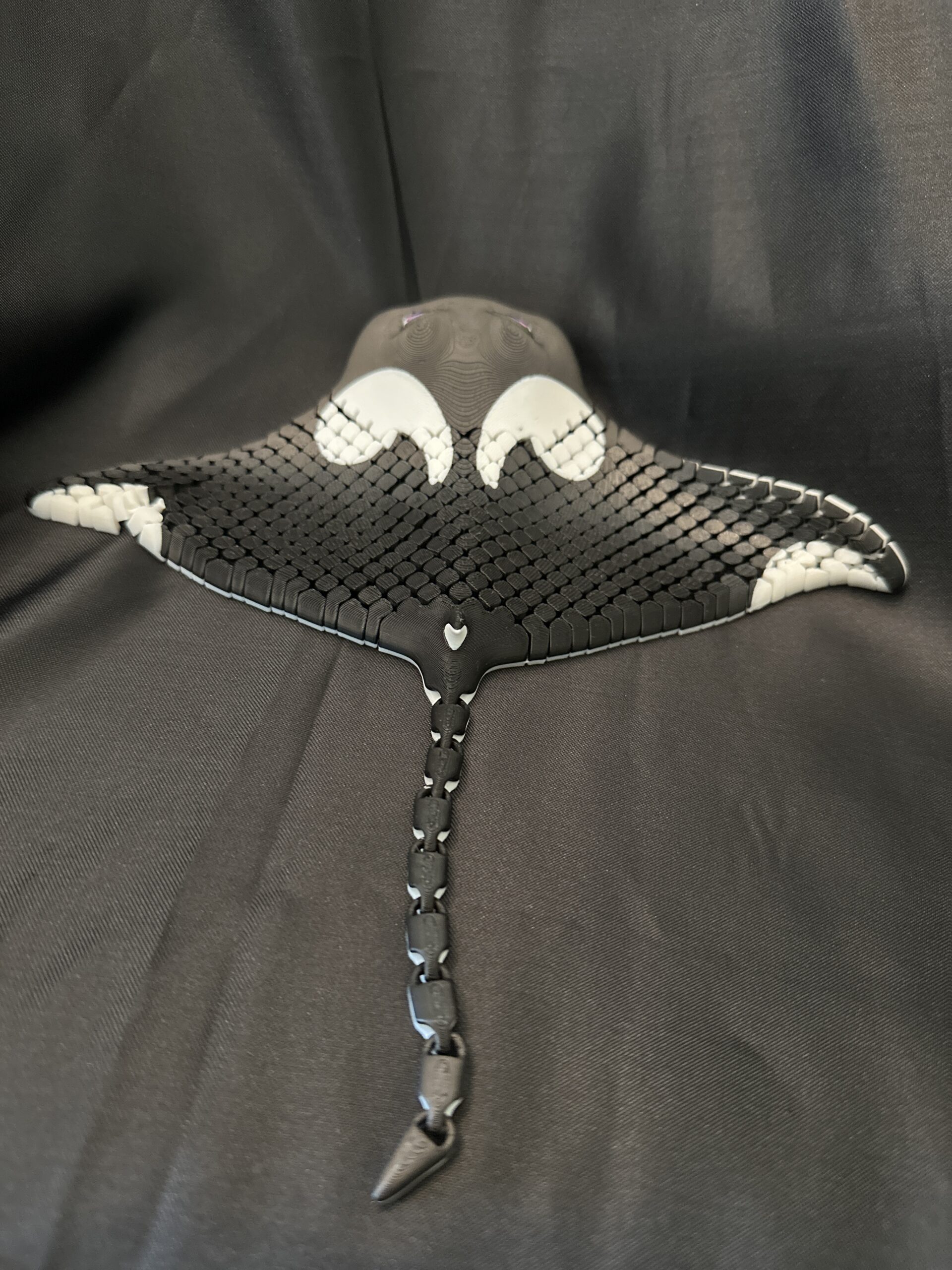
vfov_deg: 71.6
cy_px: 635
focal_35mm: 24
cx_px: 476
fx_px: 880
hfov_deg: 56.8
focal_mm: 6.86
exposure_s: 1/30
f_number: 1.78
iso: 1000
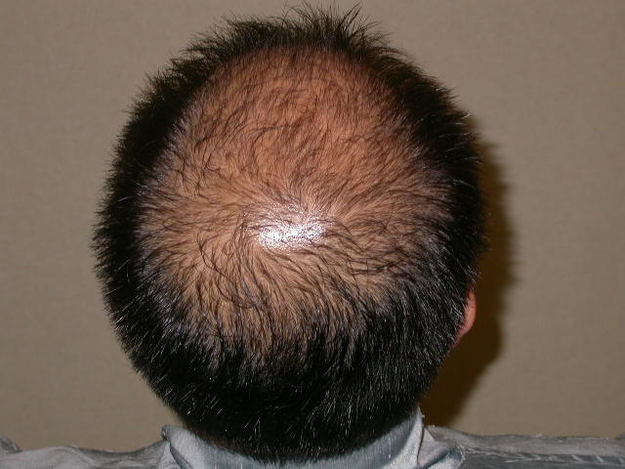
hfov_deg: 16.4
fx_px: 2167
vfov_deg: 12.3
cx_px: 312
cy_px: 234
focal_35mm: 120
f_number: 4.3
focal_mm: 24.8
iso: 100
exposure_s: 1/60.3
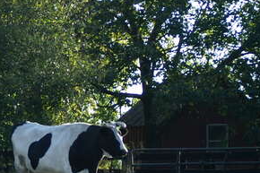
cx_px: -59
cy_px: 34
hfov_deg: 5.5
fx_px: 2685
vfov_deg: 3.7
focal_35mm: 372
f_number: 5
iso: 125
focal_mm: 90
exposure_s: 1/250
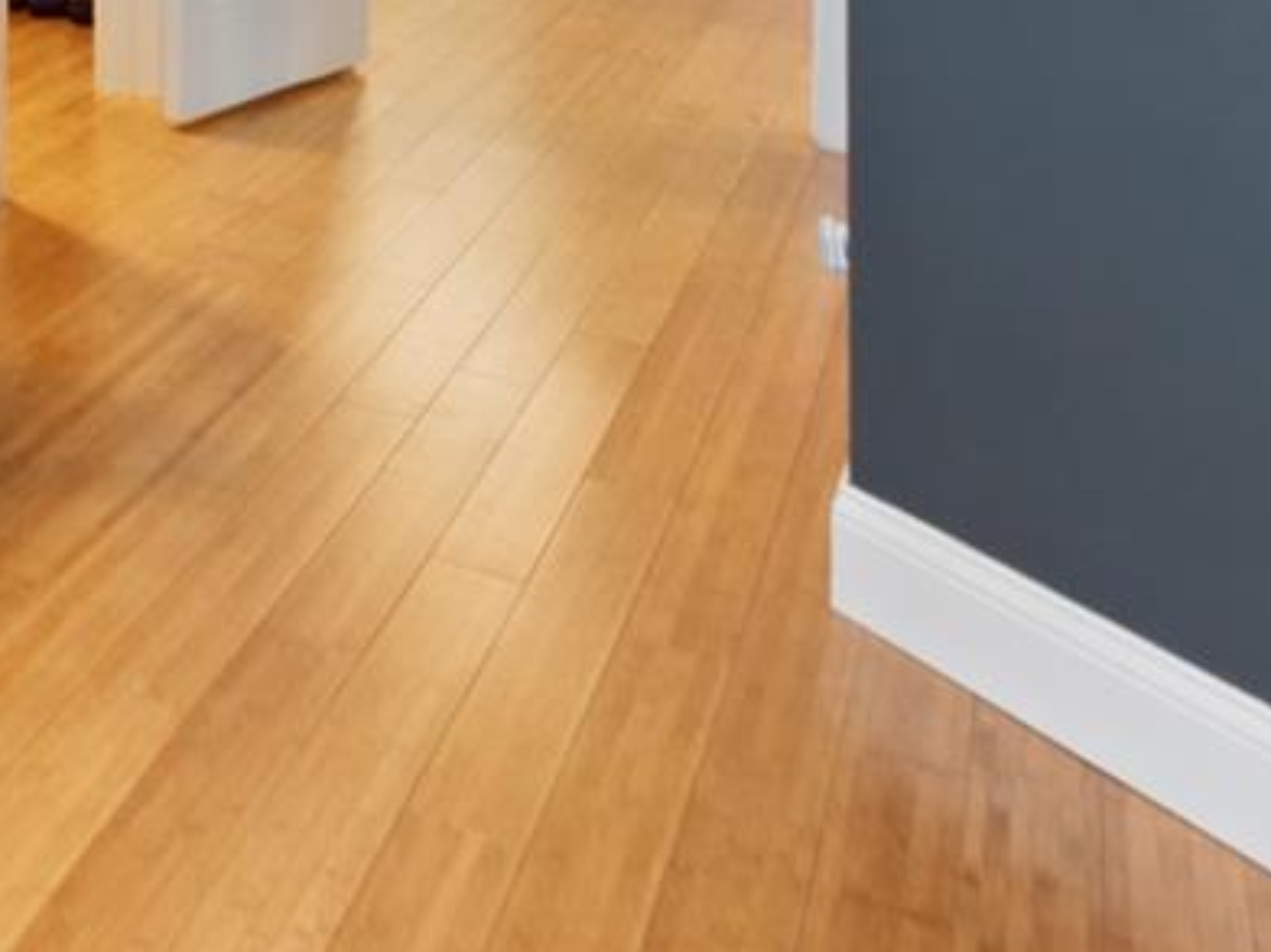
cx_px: -793
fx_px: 2166
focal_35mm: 59
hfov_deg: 23.5
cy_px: -507
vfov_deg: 20.8
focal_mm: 10
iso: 100
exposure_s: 6
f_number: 8
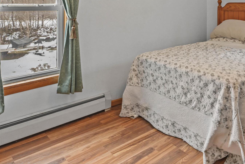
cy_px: 33
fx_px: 218
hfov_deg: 55.9
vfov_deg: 39.5
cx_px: 183
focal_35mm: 32
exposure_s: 1.6
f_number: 14
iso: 800
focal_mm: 14
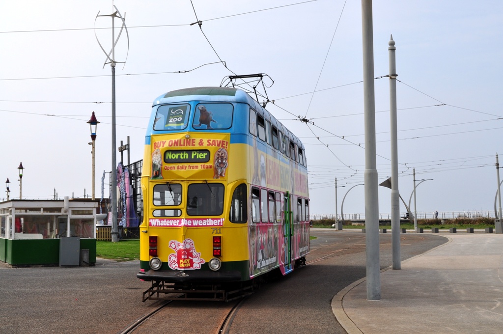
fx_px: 712
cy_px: 167
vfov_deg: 26.4
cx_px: 252
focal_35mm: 51
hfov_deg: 38.9
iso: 200
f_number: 18
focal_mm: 34
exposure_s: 1/125
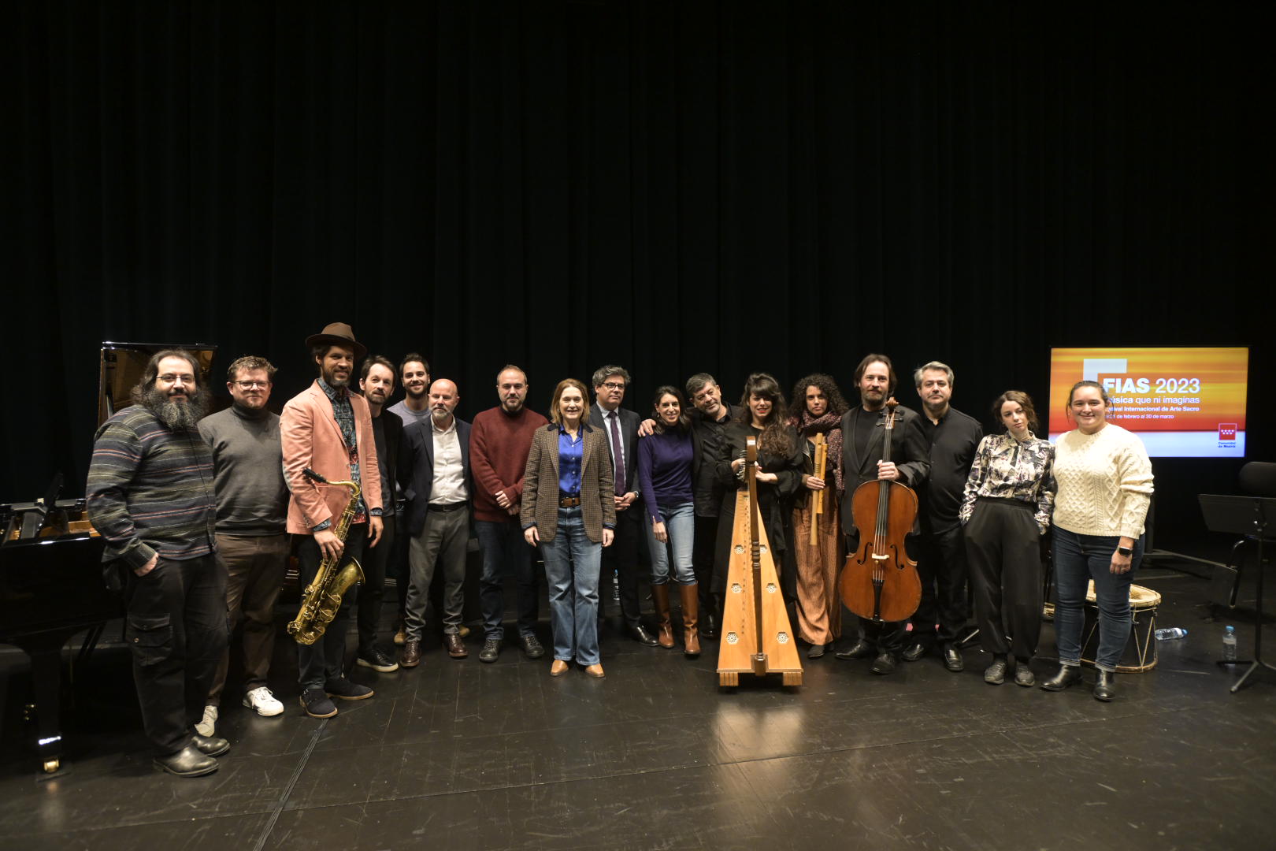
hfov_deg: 84.0
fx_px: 709
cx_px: 638
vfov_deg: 61.9
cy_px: 426
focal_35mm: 20
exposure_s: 1/160
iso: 2500
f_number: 4
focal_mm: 20
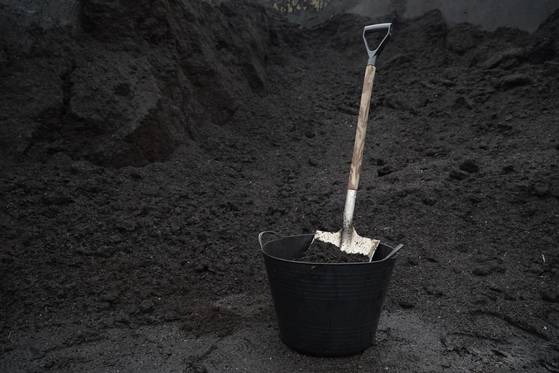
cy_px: 186
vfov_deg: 47.9
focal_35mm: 27
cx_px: 280
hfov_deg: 67.4
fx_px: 419
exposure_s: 1/320
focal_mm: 18
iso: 2000
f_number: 4
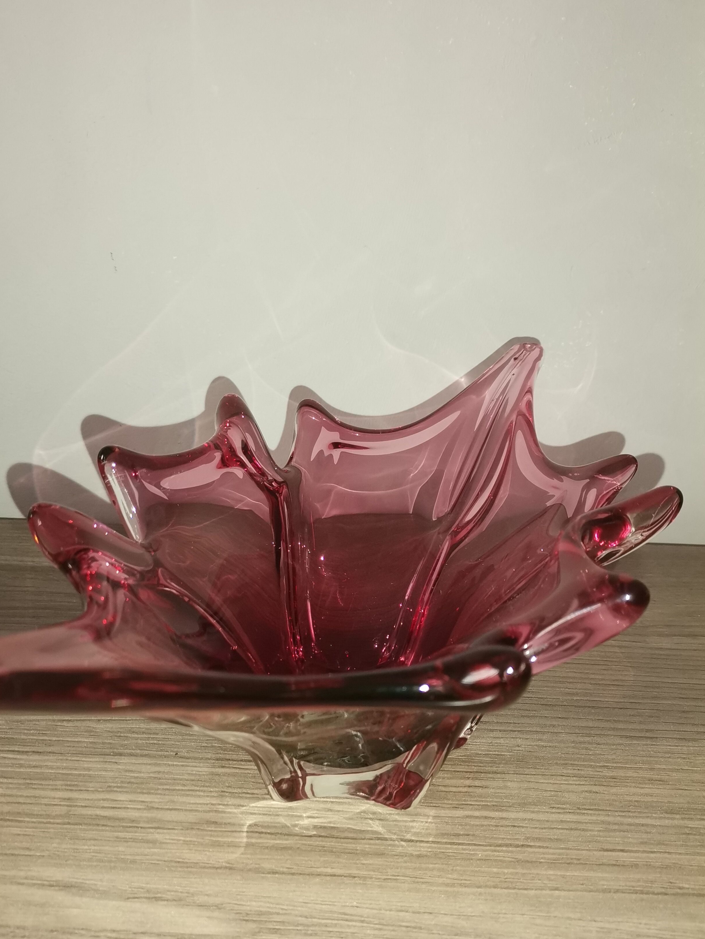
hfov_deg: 43.9
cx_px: 278
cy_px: 515
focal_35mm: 32
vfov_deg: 56.7
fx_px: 869
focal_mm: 4.75
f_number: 1.8
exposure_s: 1/100
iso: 320
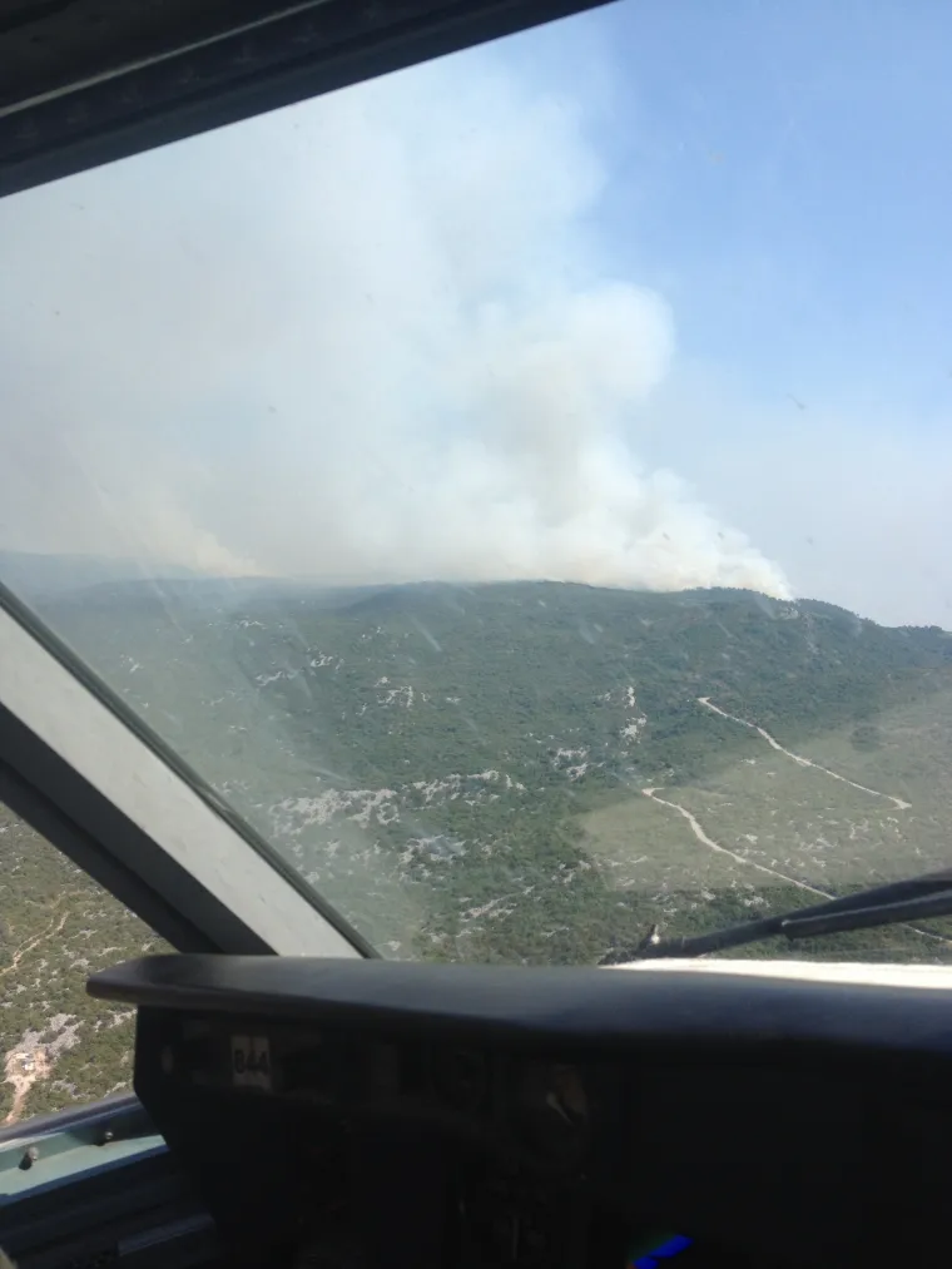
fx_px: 1283
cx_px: 476
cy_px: 634
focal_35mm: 35
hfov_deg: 40.7
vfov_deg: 52.6
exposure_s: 1/1453
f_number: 2.4
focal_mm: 4.28
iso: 50
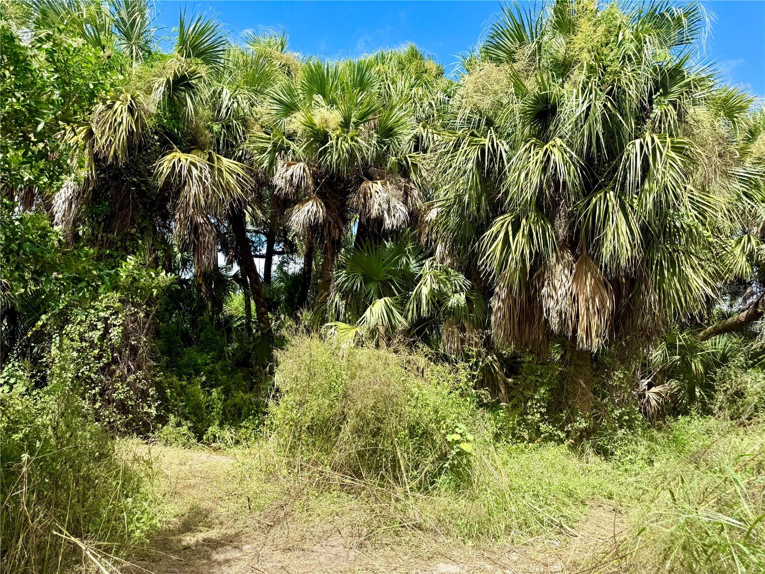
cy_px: 287
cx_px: 382
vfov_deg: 56.8
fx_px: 530
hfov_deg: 71.6
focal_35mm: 24
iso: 80
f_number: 1.78
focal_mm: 6.76
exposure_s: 1/2110
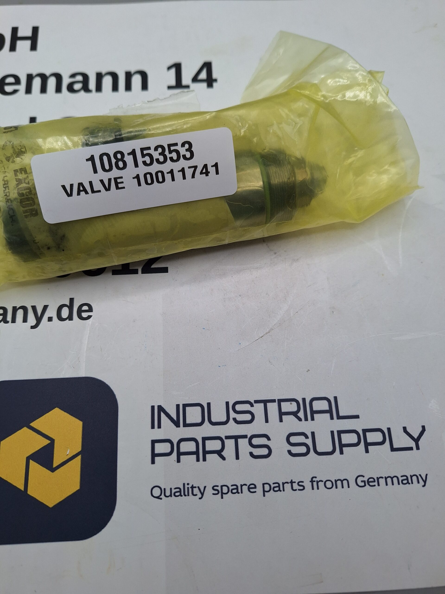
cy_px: 297
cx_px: 222
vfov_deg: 73.9
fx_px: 394
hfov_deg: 58.9
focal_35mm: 23
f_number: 1.8
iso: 40
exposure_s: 1/234
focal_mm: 5.54
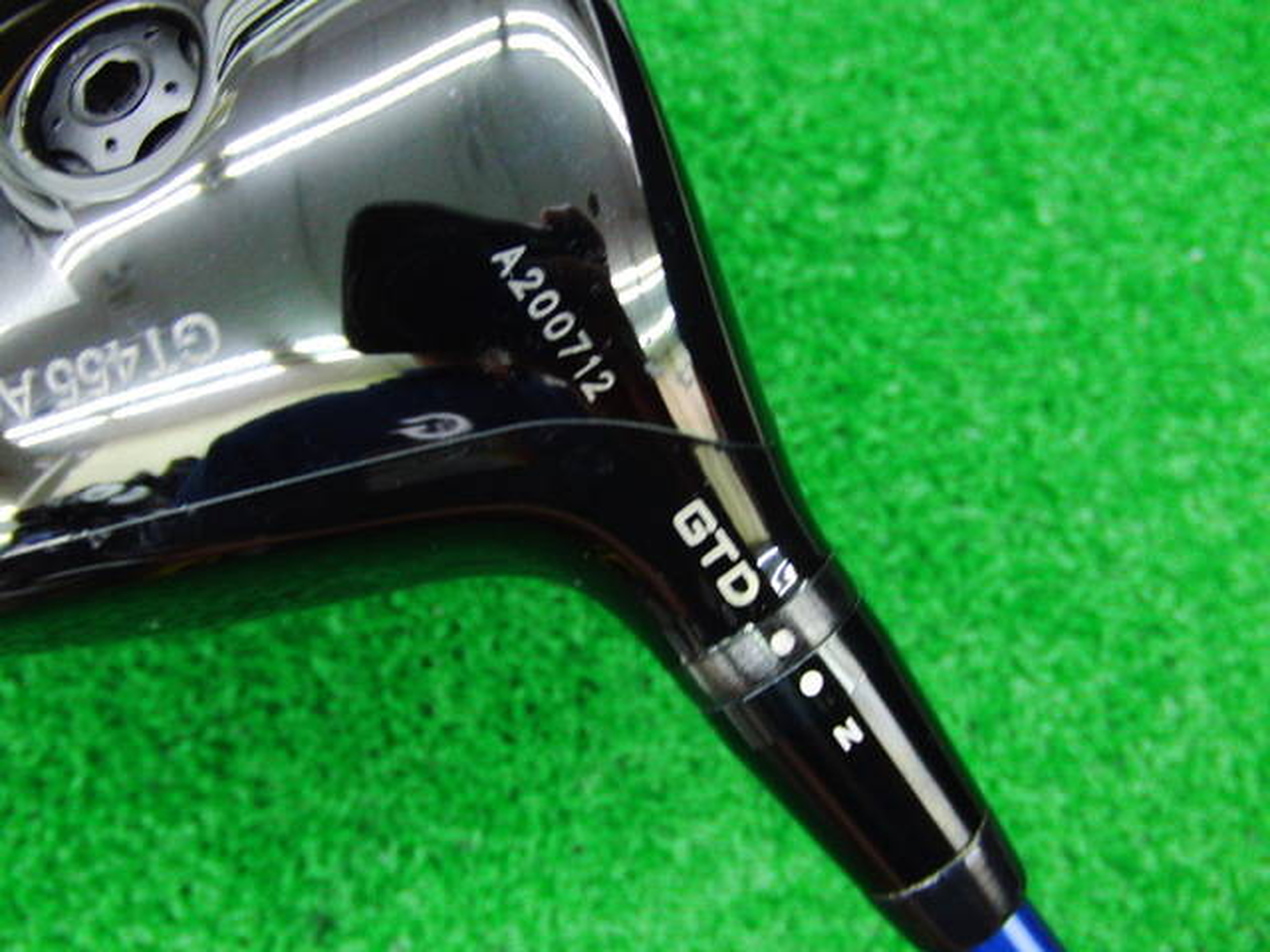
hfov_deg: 50.1
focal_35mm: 37
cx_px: 635
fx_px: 1357
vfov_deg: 38.7
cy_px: 476
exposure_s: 1/15
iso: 400
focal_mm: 6.42
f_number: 3.6
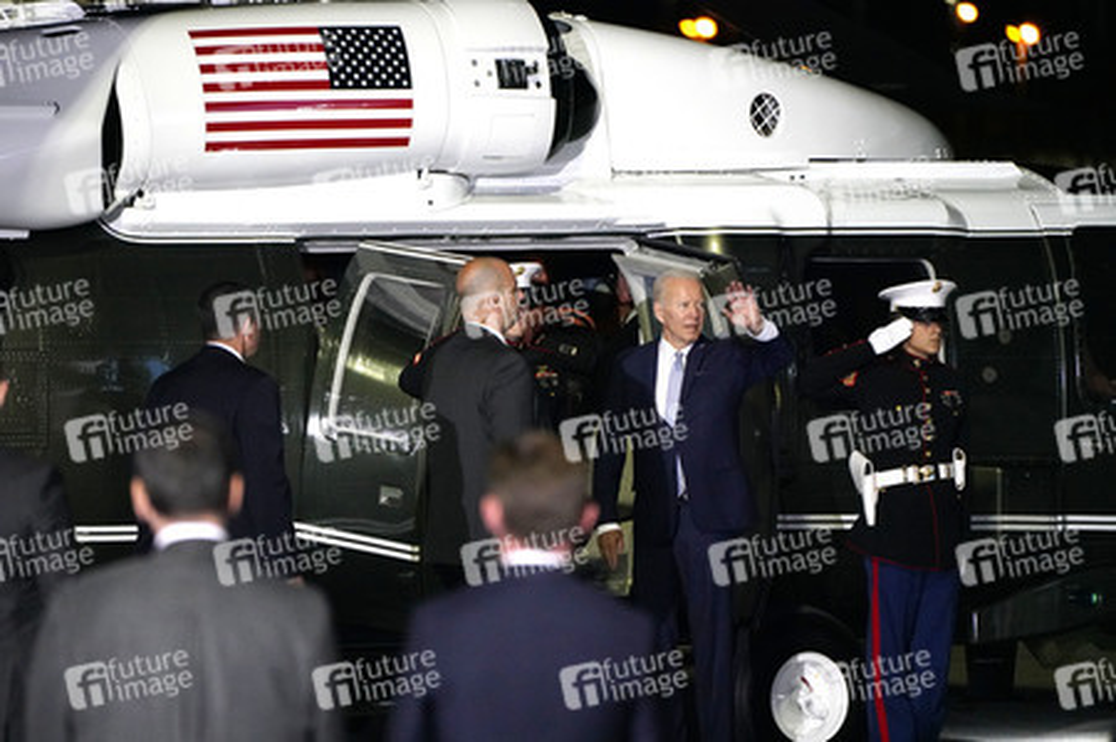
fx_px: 12391
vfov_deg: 3.4
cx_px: 558
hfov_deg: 5.2
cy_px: 371
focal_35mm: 400
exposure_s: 1/200
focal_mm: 400
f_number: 5.6
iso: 10000
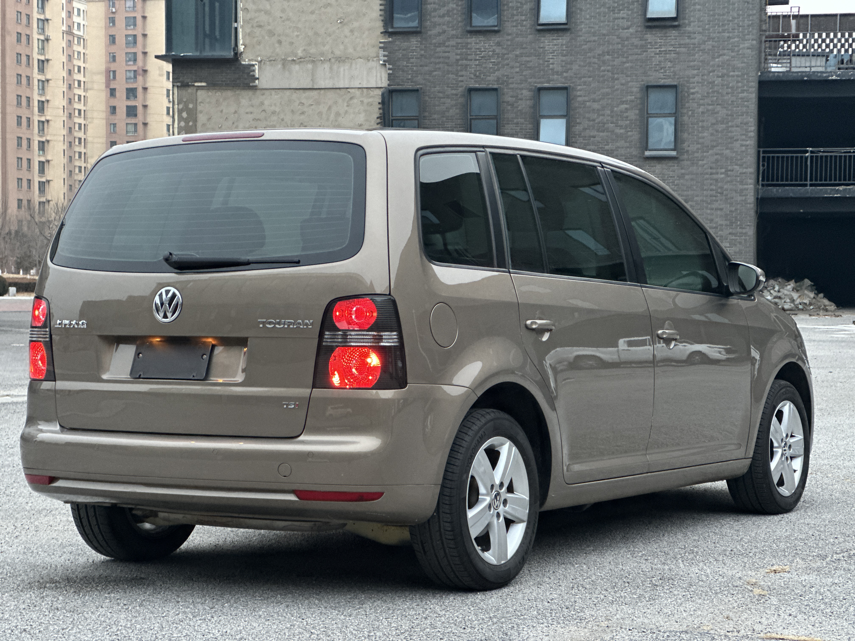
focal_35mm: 77
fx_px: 1902
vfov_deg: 19.1
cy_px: 320
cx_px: 428
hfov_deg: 25.3
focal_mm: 9
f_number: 2.8
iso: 400
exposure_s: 1/35
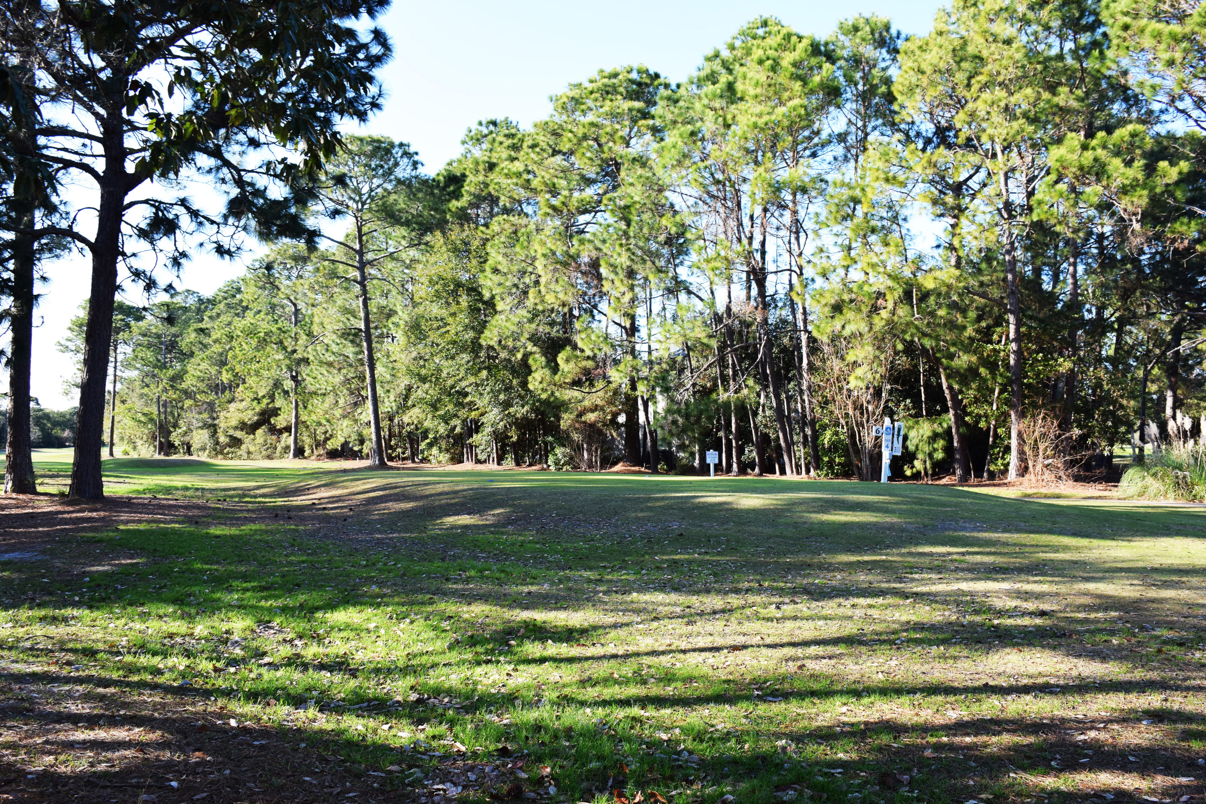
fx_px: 1005
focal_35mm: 30
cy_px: 402
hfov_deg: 61.9
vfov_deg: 43.6
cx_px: 603
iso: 320
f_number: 8
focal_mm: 20
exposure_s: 1/250
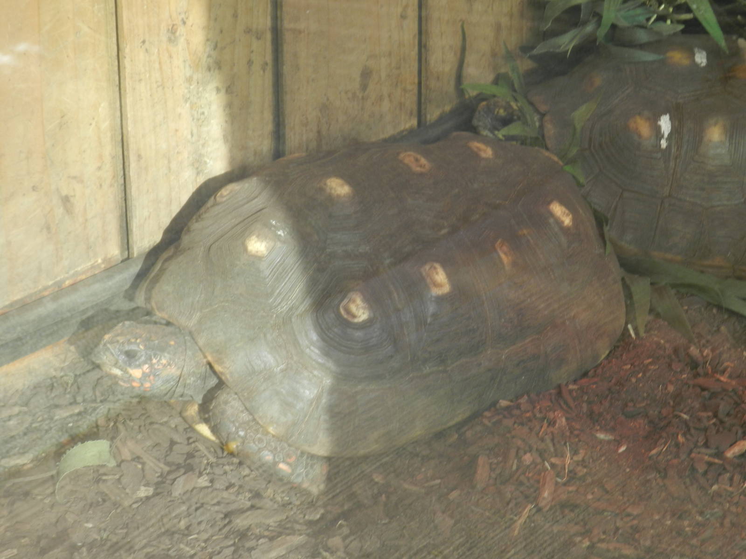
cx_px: 373
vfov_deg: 12.9
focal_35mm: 115
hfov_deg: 17.1
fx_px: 2478
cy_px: 280
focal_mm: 20.5
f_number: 4.8
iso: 160
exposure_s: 1/50
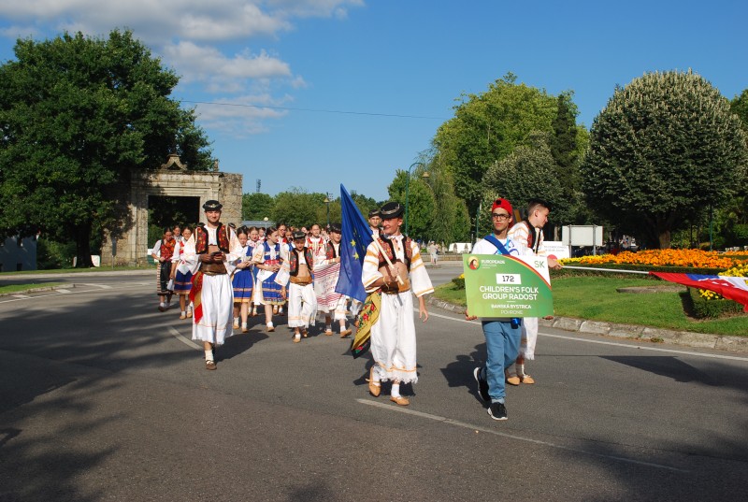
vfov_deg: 34.4
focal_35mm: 39
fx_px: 812
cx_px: 374
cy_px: 251
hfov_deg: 49.5
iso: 100
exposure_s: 1/250
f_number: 8
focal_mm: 26
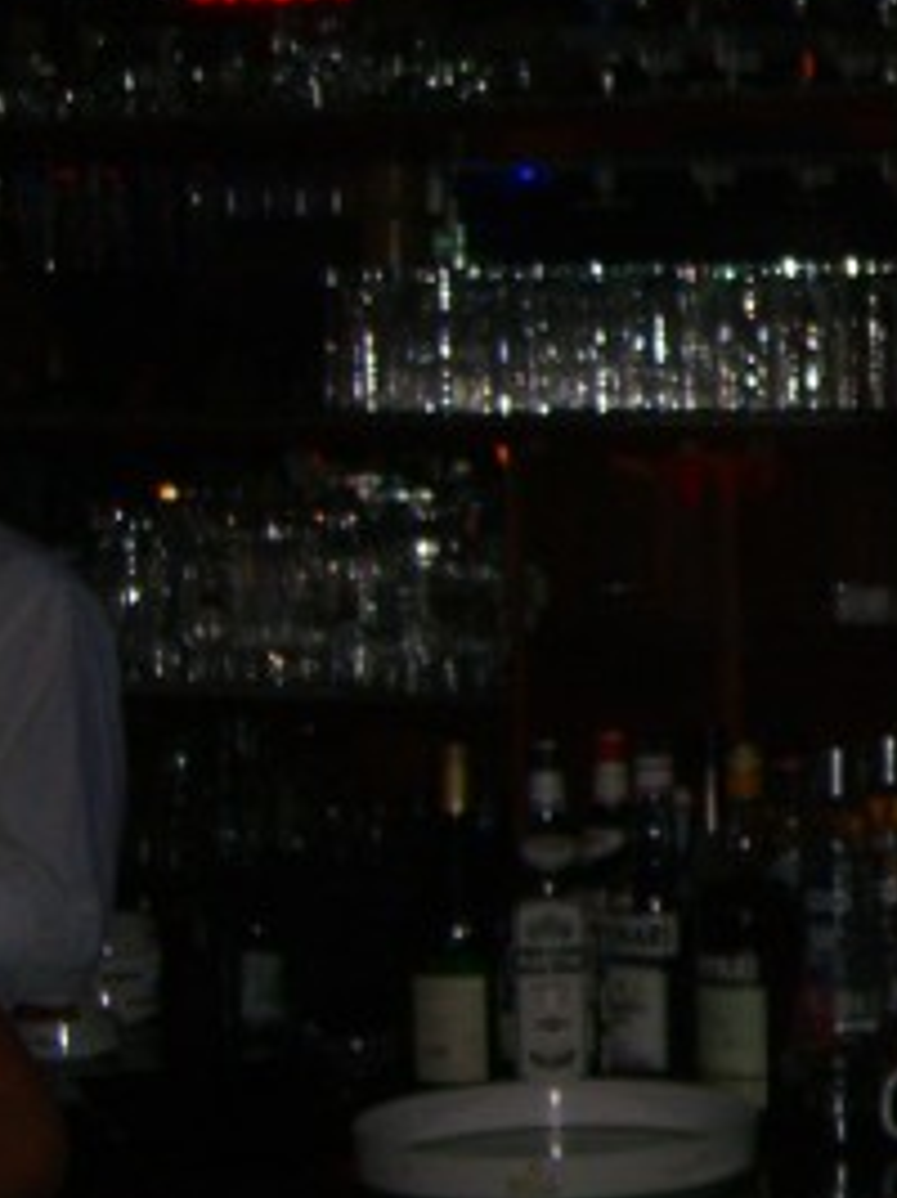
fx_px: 3942
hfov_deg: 12.3
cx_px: 1390
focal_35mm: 114
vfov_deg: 17.3
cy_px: 489
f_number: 2.8
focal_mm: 7.9
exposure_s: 1/60
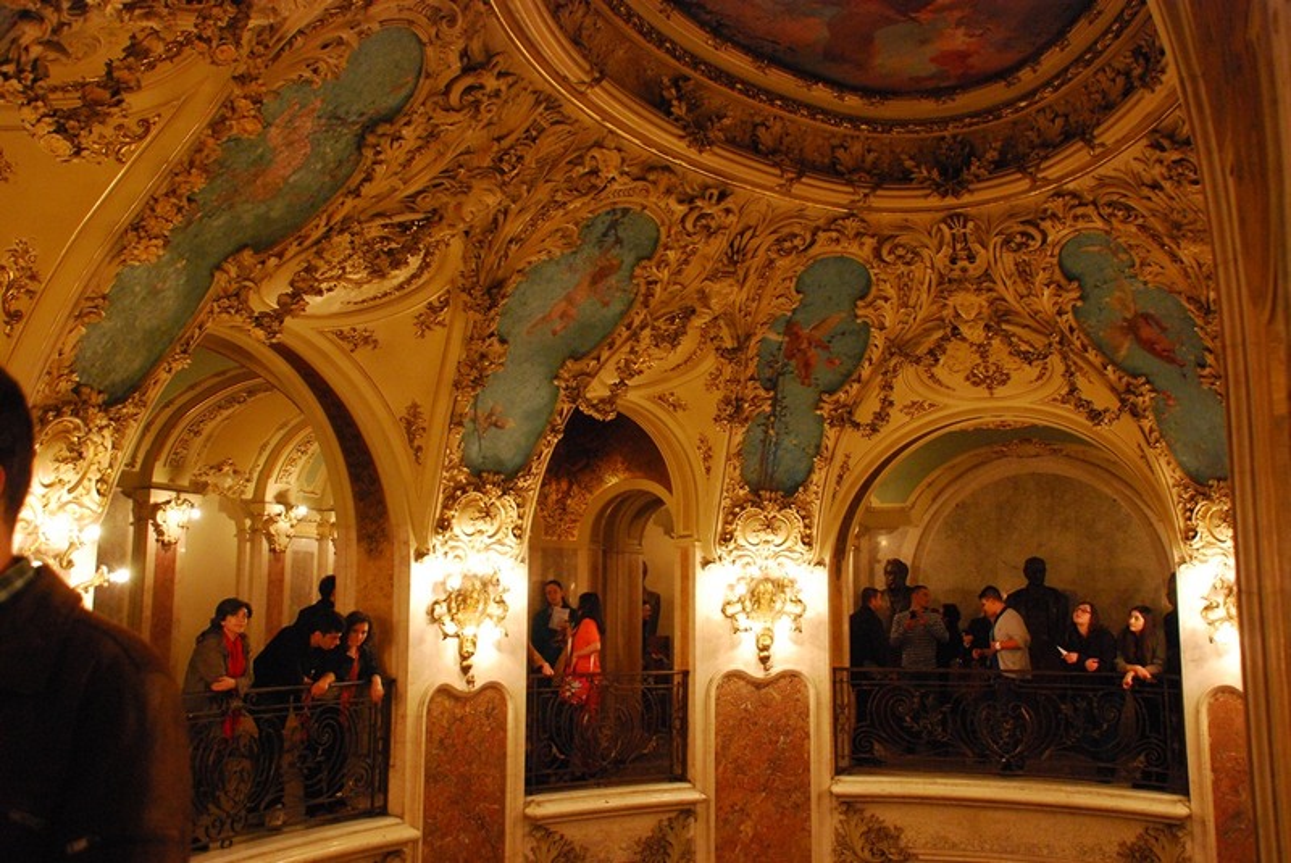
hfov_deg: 53.1
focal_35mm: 36
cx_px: 646
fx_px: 1292
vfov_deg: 36.9
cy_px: 432
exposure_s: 1/80
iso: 1600
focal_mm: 24
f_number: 4.5
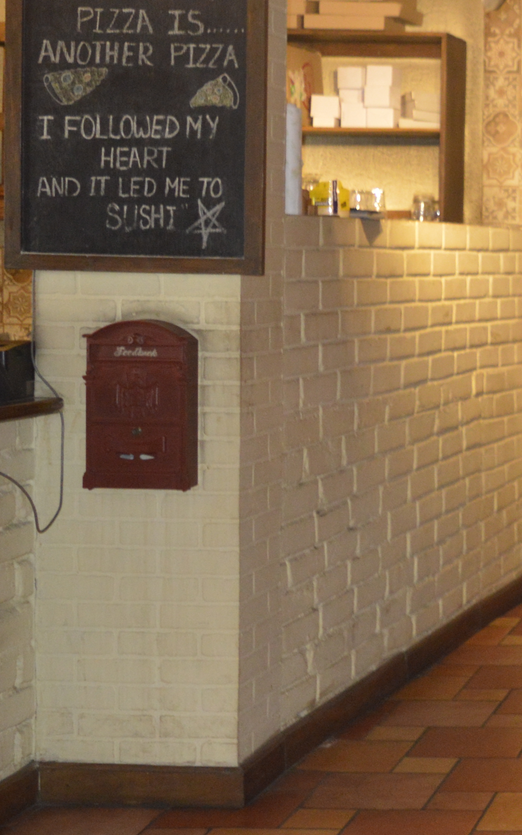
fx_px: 1684
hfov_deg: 15.3
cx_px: 921
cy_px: 319
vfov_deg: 27.8
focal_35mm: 74
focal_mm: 18
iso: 900
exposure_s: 1/60
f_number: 3.5
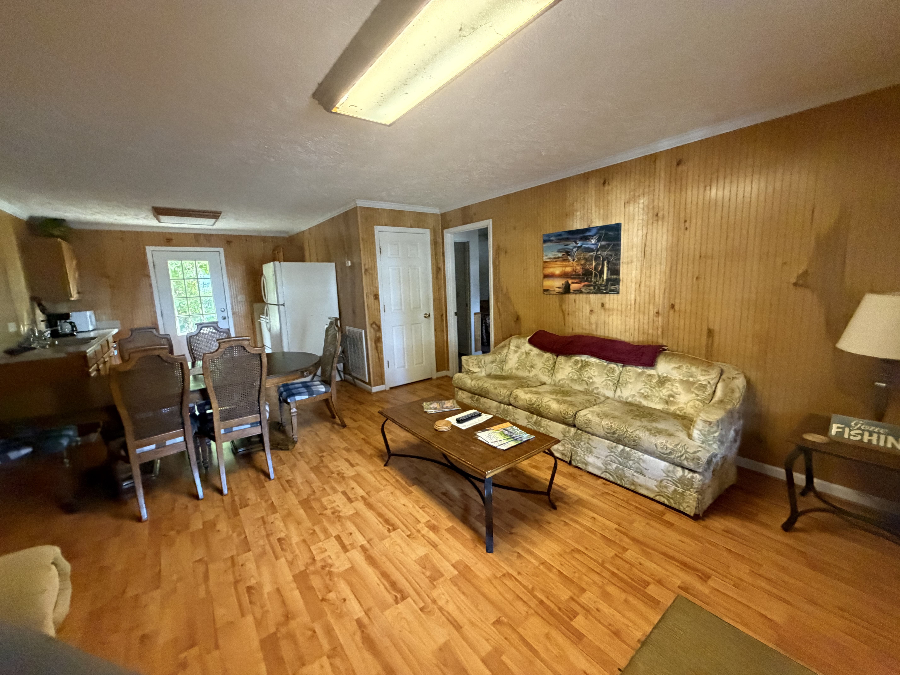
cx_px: 450
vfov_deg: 85.7
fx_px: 364
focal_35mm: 14
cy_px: 338
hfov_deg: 102.1
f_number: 2.2
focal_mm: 2.22
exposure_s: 1/60
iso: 800
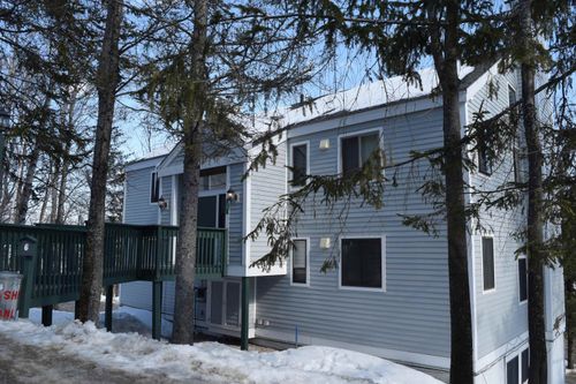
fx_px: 432
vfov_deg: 47.9
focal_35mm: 27
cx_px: 288
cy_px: 192
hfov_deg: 67.4
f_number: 8
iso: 200
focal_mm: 18
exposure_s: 1/250
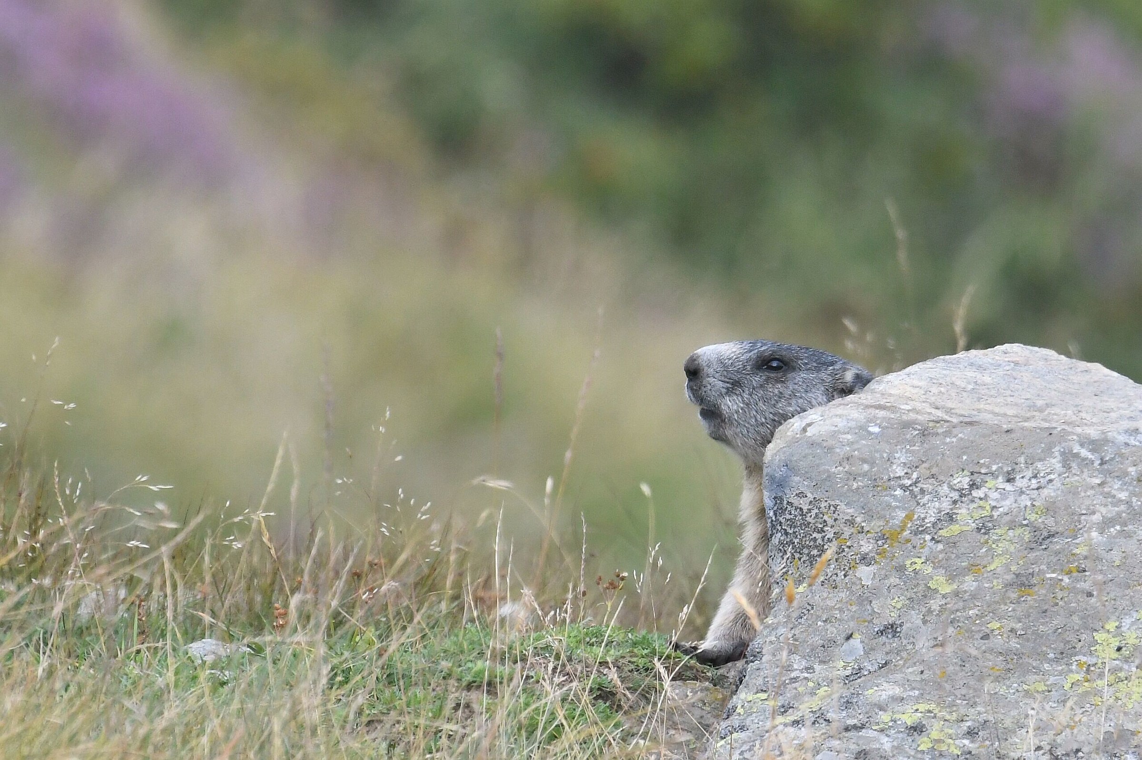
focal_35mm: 750
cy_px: 380
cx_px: 571
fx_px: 23776
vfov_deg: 1.8
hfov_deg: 2.8
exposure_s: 1/1250
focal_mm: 500
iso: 1000
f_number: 8
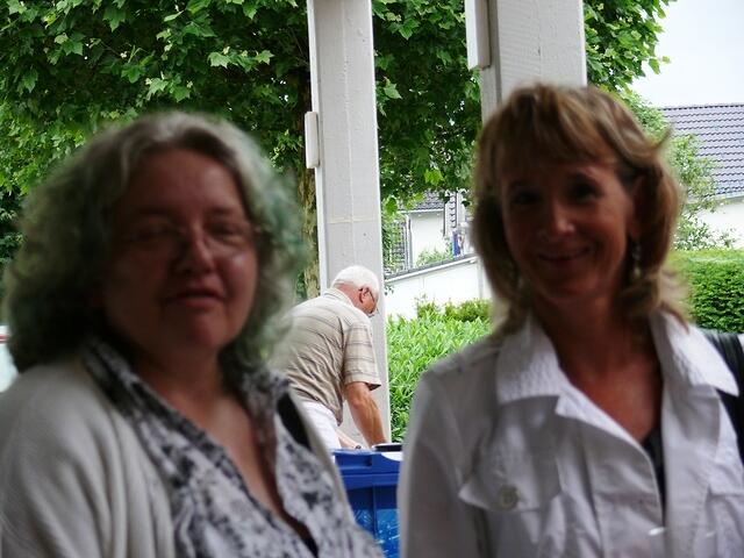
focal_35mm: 116
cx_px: 372
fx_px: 2493
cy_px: 279
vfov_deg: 12.8
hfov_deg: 17.0
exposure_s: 1/100
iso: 100
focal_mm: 24.6
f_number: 3.6
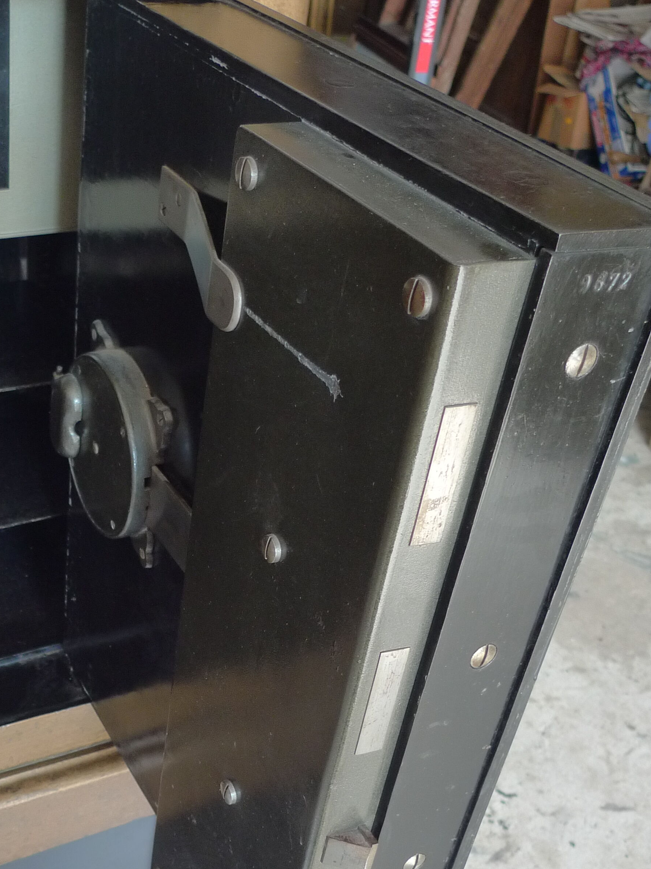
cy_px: 629
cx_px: 170
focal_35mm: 46
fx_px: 1154
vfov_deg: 40.3
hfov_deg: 31.0
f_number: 2.2
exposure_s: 1/40
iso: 160
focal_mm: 6.3
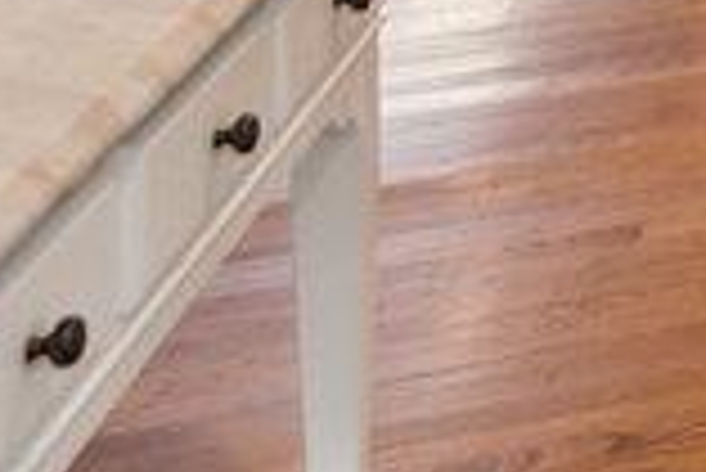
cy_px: -726
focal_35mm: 102
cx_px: 1961
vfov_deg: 11.0
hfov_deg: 12.3
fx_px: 2002
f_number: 5
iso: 1000
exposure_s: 1/80
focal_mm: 16
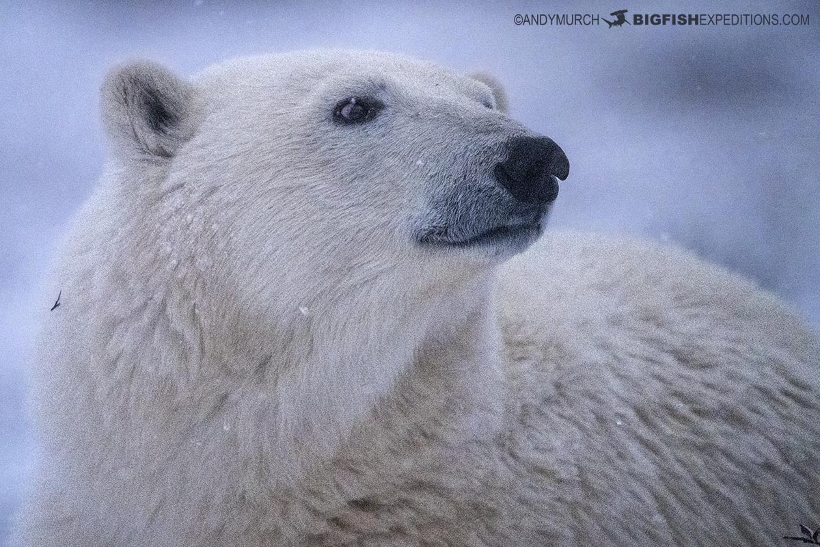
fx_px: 13666
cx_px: 410
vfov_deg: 2.3
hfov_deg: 3.4
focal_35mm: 600
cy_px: 274
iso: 28800
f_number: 6.3
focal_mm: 600
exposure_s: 1/12800
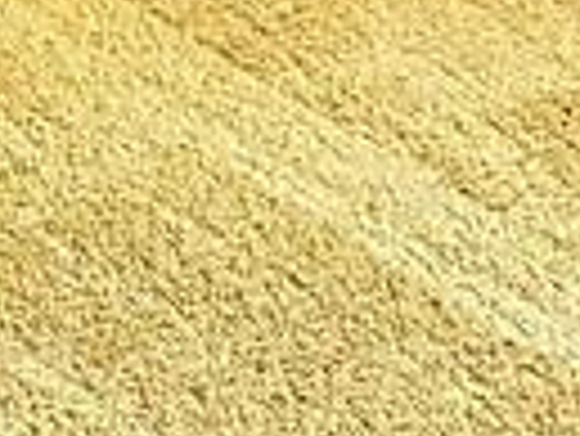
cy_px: -1146
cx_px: 733
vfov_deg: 6.6
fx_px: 3186
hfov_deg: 10.2
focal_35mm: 190
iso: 320
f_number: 1.78
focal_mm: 6.76
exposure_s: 1/60
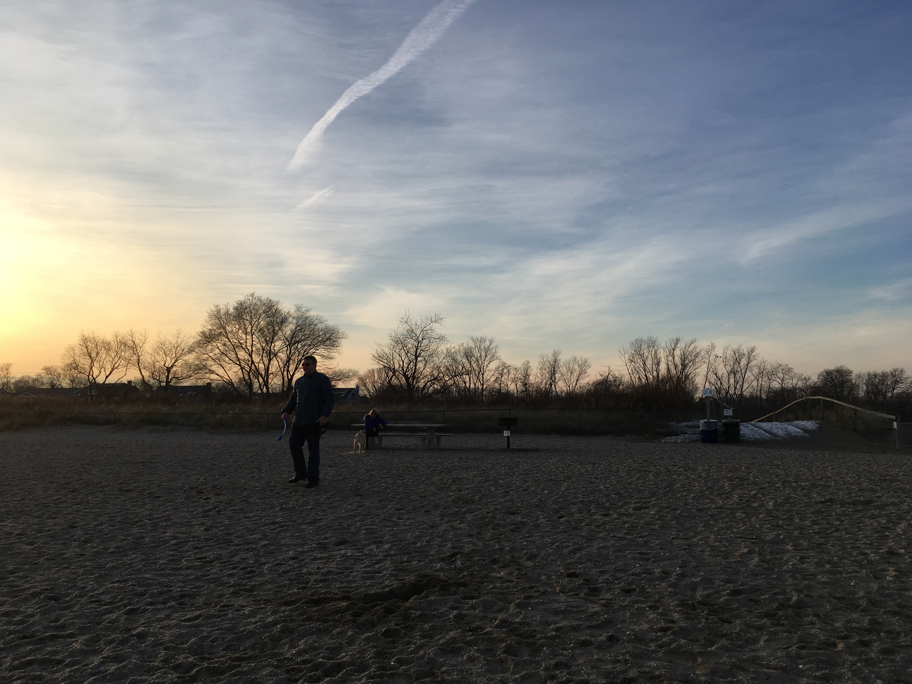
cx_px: 456
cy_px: 342
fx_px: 764
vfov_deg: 48.2
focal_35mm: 29
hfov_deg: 61.7
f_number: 2.2
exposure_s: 1/1202
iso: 25
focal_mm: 4.15
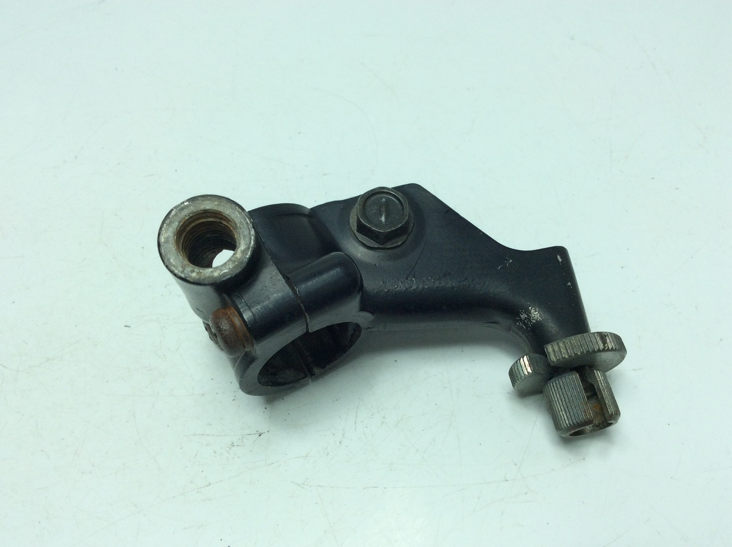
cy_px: 274
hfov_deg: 56.9
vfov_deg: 44.1
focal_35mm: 32
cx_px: 366
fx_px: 676
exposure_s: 1/473
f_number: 2.4
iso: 32
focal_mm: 3.3
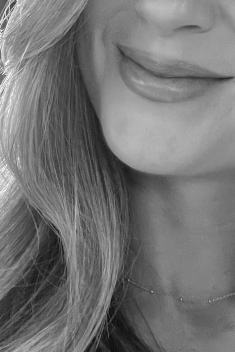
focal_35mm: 82
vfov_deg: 24.0
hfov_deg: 16.5
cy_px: 22
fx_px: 803
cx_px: 190
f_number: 2.2
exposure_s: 1/60
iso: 320
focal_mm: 2.71
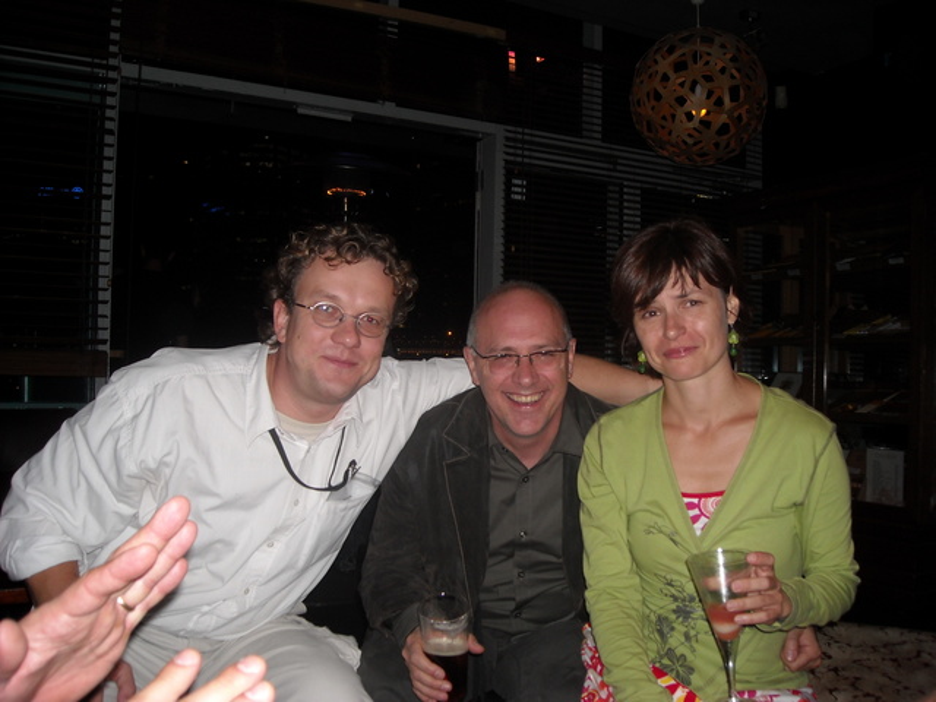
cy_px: 351
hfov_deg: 52.6
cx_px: 468
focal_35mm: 35
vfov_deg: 40.7
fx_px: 946
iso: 100
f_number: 2.8
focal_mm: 5.7
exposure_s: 1/60
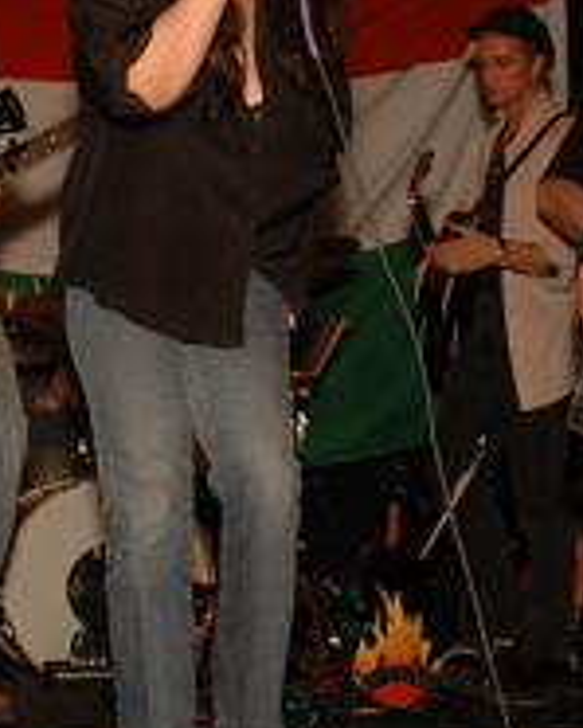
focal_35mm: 68
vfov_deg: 27.8
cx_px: 194
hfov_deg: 22.4
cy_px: 301
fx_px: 1465
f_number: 5
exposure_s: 1/60
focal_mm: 18
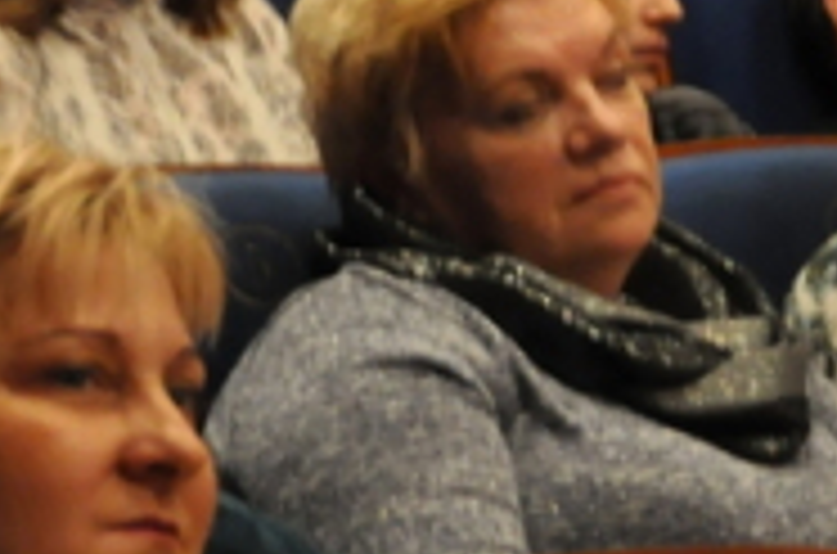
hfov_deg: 6.4
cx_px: -634
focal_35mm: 314
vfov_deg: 4.4
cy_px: 153
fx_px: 7282
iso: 1600
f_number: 4.5
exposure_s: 1/6
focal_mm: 38
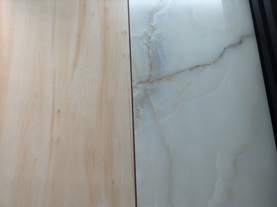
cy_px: 104
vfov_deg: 42.8
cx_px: 138
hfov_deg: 55.4
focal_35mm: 33
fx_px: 264
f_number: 2.4
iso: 40
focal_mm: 3.3
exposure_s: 1/25
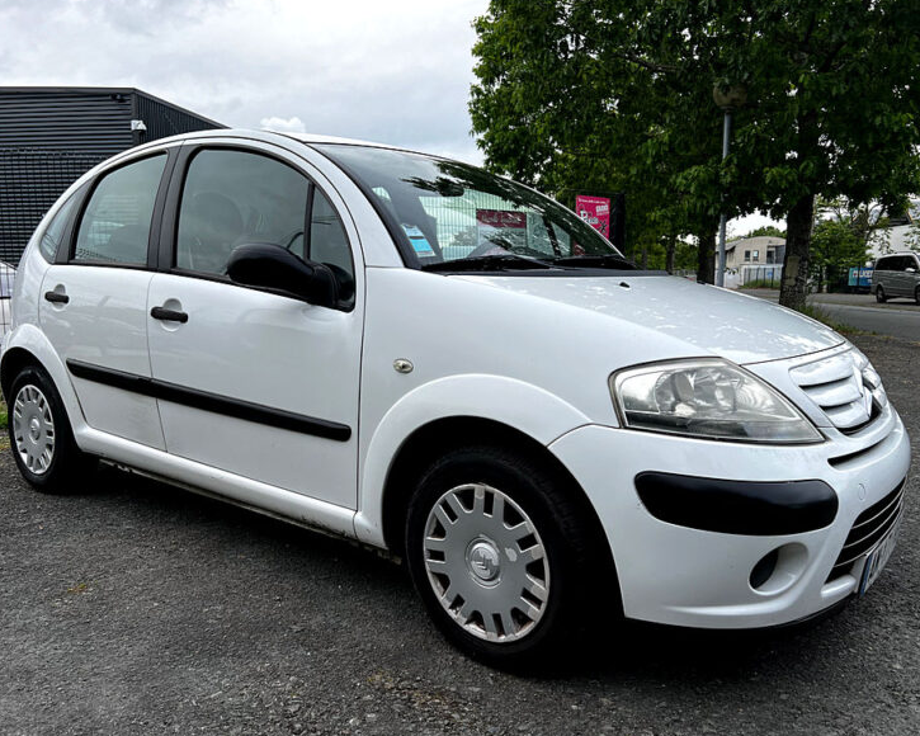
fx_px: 762
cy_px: 372
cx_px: 473
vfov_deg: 51.5
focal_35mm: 28
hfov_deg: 62.2
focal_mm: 5.7
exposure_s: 1/1089
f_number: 1.5
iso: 50
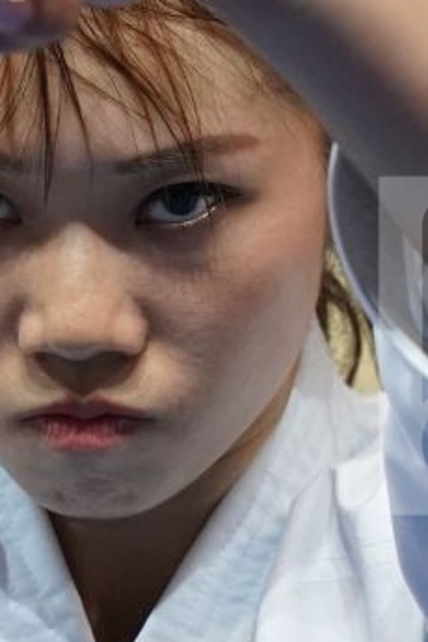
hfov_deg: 0.7
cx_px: -78
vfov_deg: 1.0
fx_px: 37215
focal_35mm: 2087
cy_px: 346
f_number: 2.8
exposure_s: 1/500
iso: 2500
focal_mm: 400
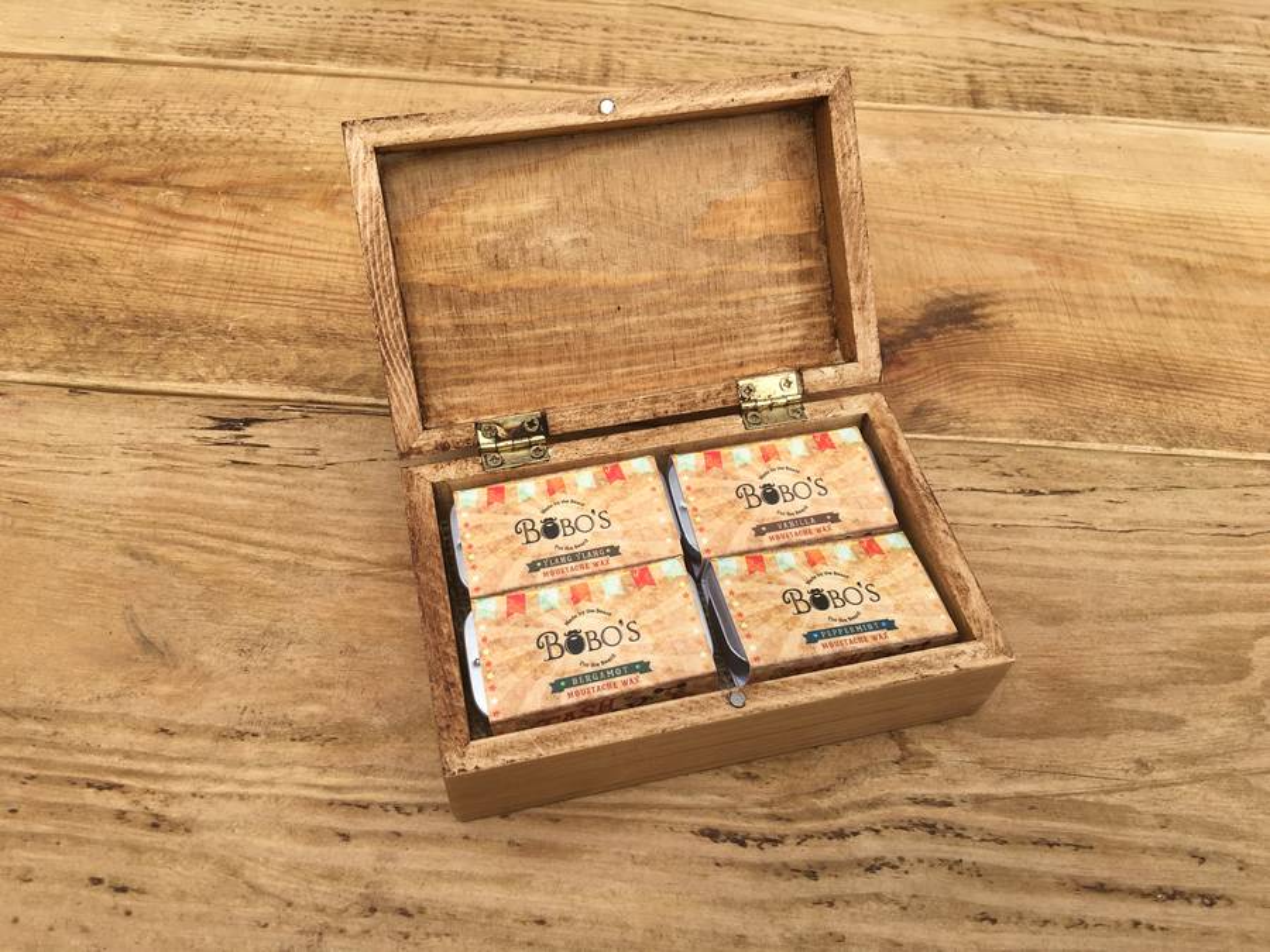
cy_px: 476
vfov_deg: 48.2
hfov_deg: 61.7
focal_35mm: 29
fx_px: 1064
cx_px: 635
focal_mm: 4.15
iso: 25
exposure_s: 1/1166
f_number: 2.2
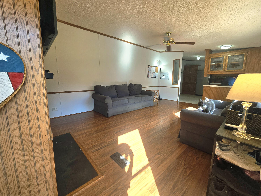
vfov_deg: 89.9
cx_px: 130
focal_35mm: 13
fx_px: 98
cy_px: 98
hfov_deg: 106.2
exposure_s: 1/120
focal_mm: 2.2
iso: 64
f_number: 2.2
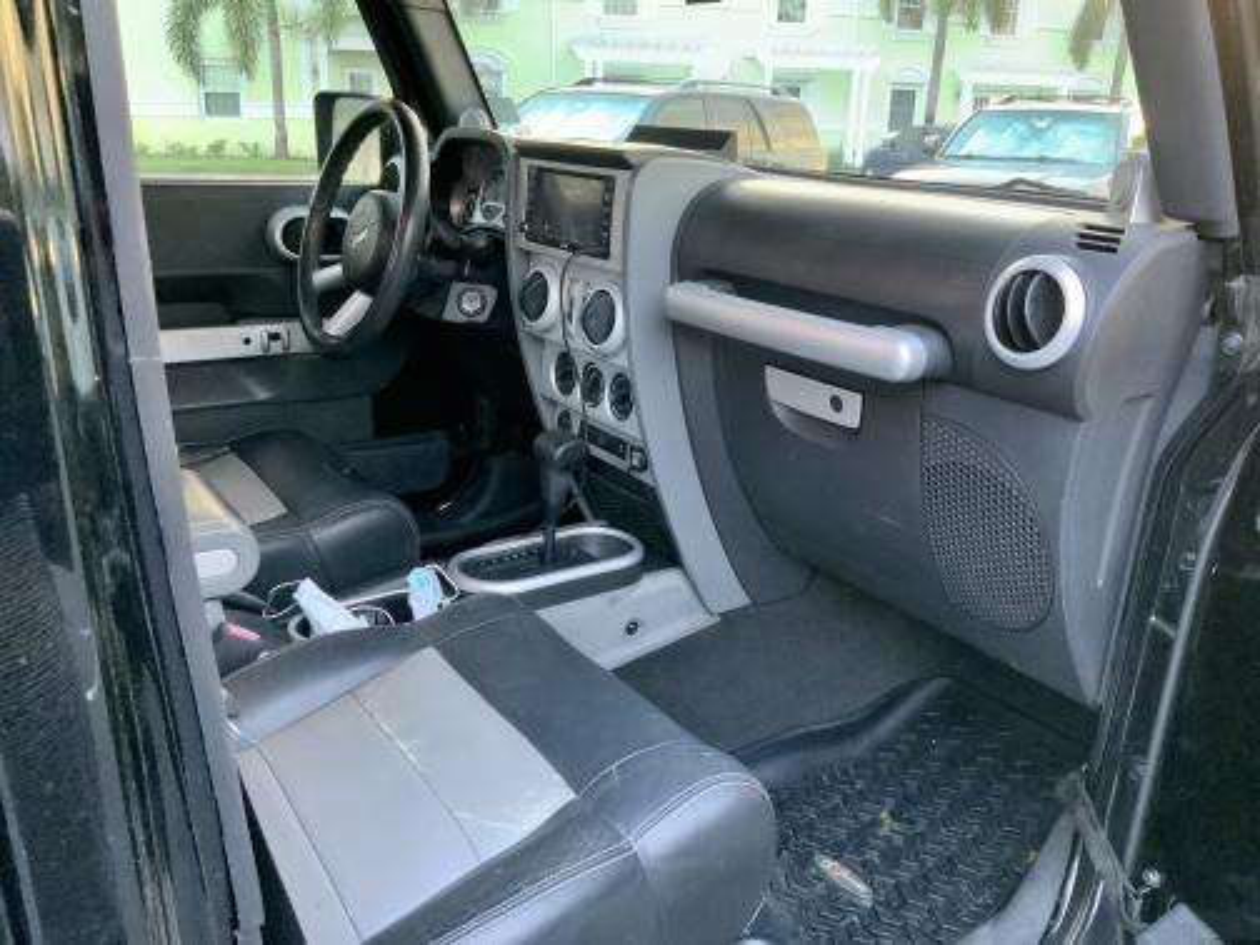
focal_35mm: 29
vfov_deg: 48.2
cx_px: 630
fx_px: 1056
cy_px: 472
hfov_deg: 61.7
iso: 320
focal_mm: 3
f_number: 1.8
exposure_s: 1/45
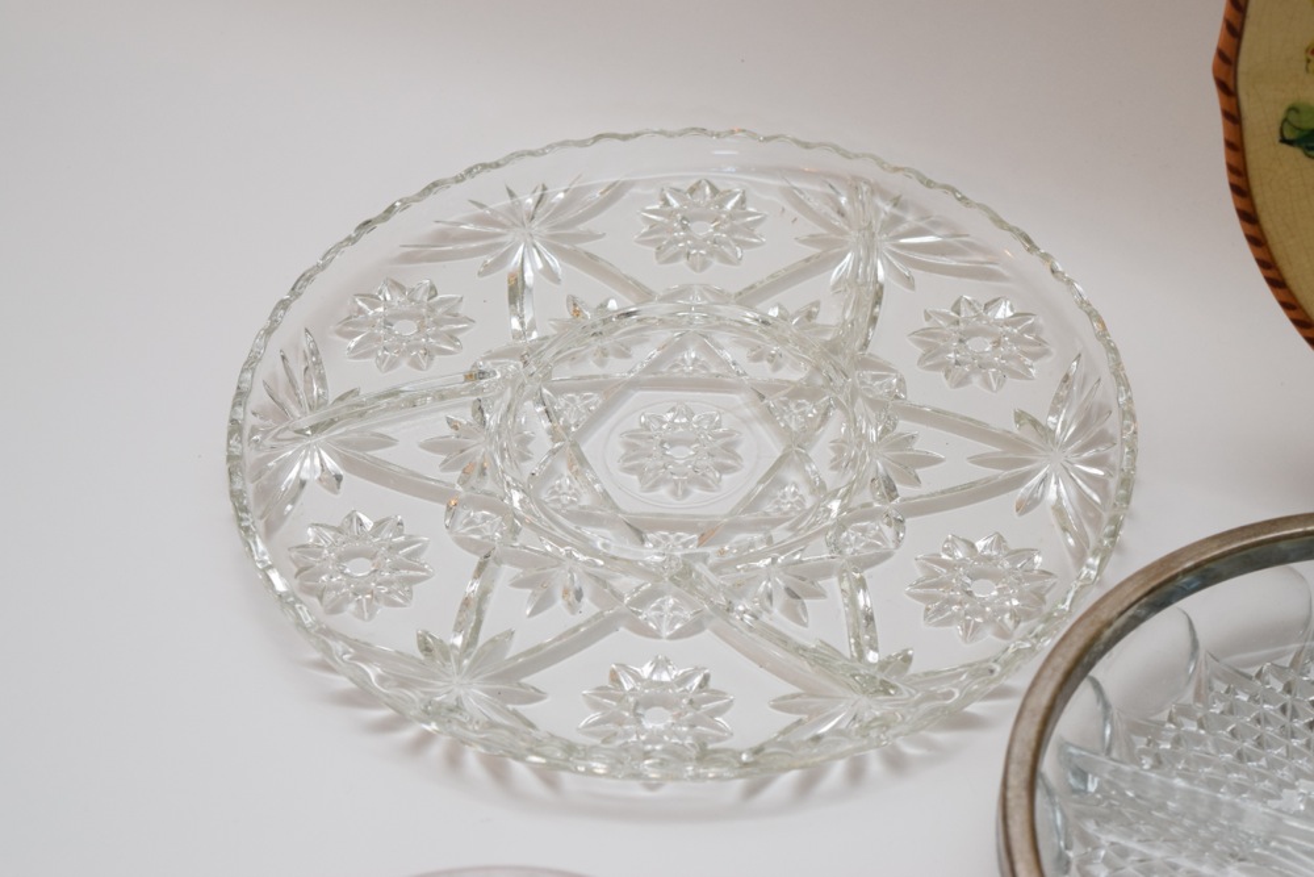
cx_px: 657
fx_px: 3011
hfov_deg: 24.6
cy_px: 438
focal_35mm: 82
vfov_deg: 16.6
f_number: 5.6
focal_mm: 55
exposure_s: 1/80
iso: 800
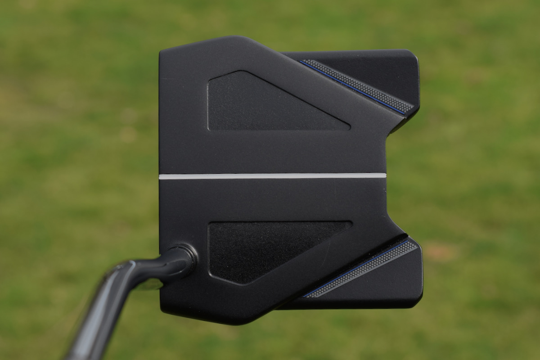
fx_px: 1080
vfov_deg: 18.9
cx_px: 270
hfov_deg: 28.1
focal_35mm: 72
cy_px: 180
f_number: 8
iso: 220
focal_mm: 48
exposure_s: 1/250
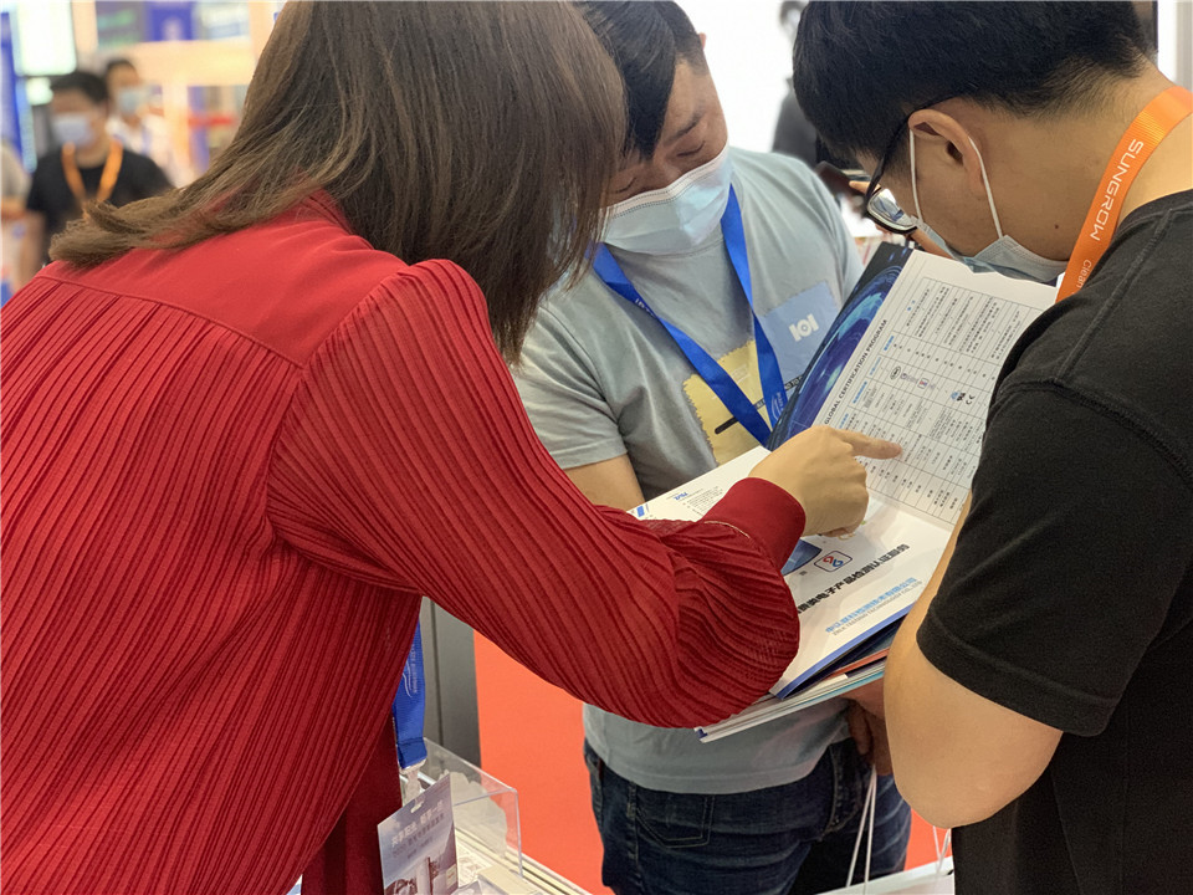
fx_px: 1792
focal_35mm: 52
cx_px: 596
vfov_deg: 28.0
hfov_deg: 36.8
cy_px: 448
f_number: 2.4
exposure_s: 1/33
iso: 320
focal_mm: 6
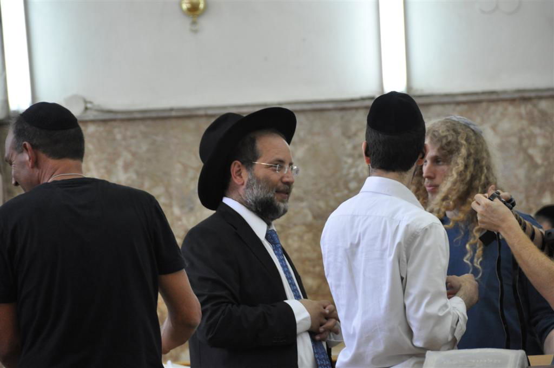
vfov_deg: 4.6
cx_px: 277
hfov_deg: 6.9
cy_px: 184
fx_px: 4611
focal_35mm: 300
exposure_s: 1/125
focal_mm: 200
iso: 1250
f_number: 5.6
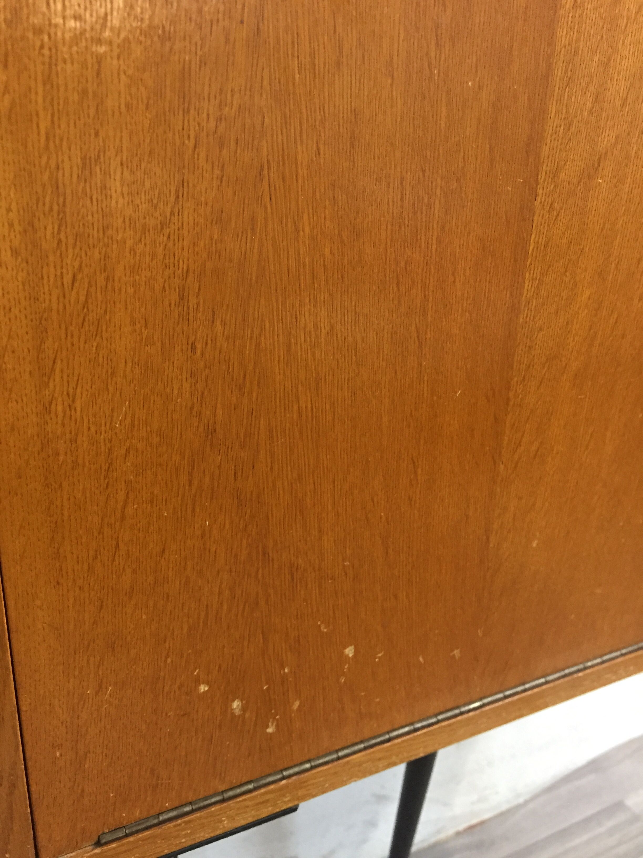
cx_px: 322
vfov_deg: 61.7
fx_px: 718
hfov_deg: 48.2
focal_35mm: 29
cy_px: 429
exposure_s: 1/20
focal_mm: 4.15
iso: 250
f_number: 2.2
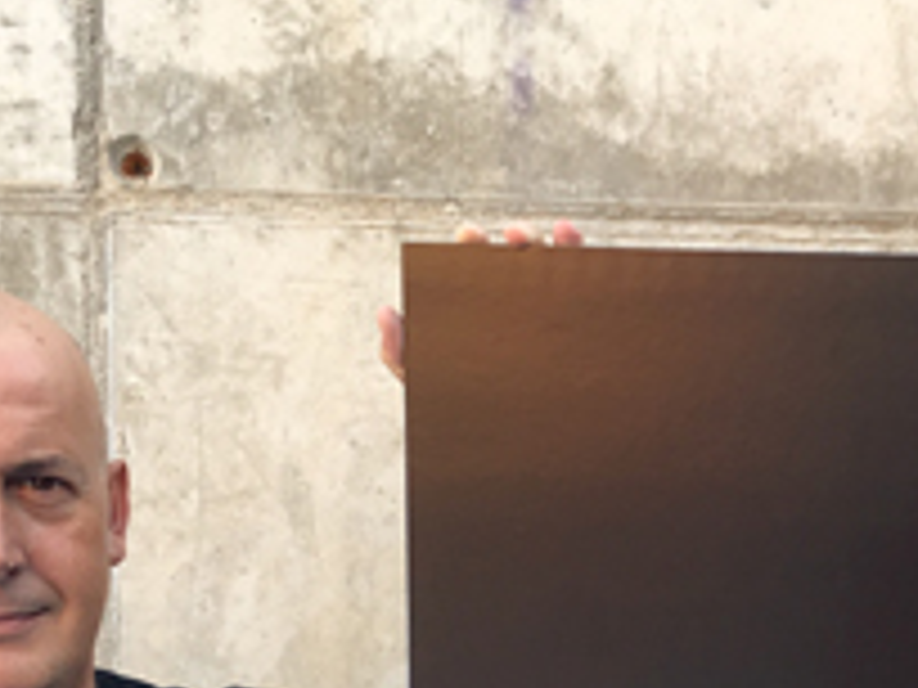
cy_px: 895
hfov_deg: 21.0
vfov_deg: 15.6
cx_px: 945
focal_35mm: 90
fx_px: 2387
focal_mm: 4.15
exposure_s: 1/100
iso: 32
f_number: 2.2
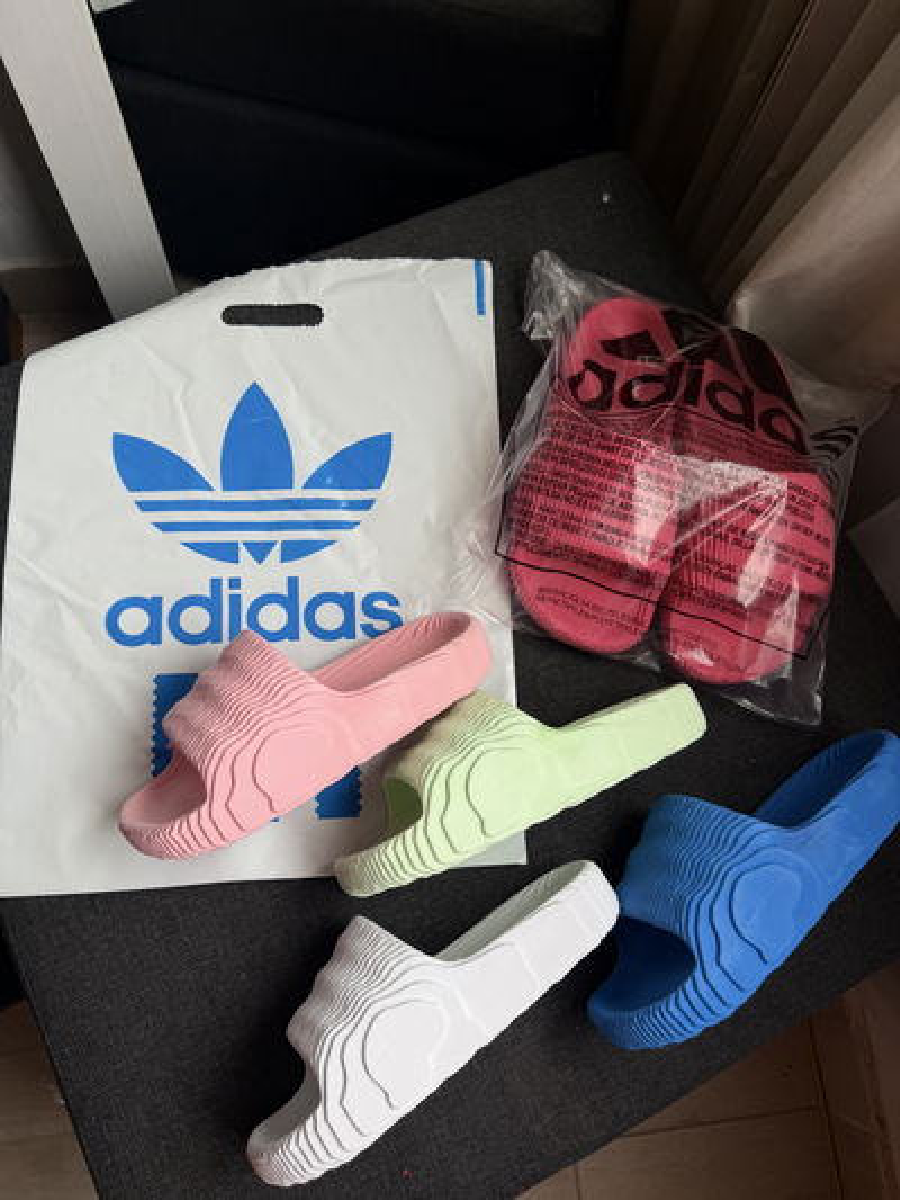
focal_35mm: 24
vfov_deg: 71.6
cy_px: 600
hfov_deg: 56.8
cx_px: 450
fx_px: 832
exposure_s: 1/283
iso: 64
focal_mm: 6.76
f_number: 1.78
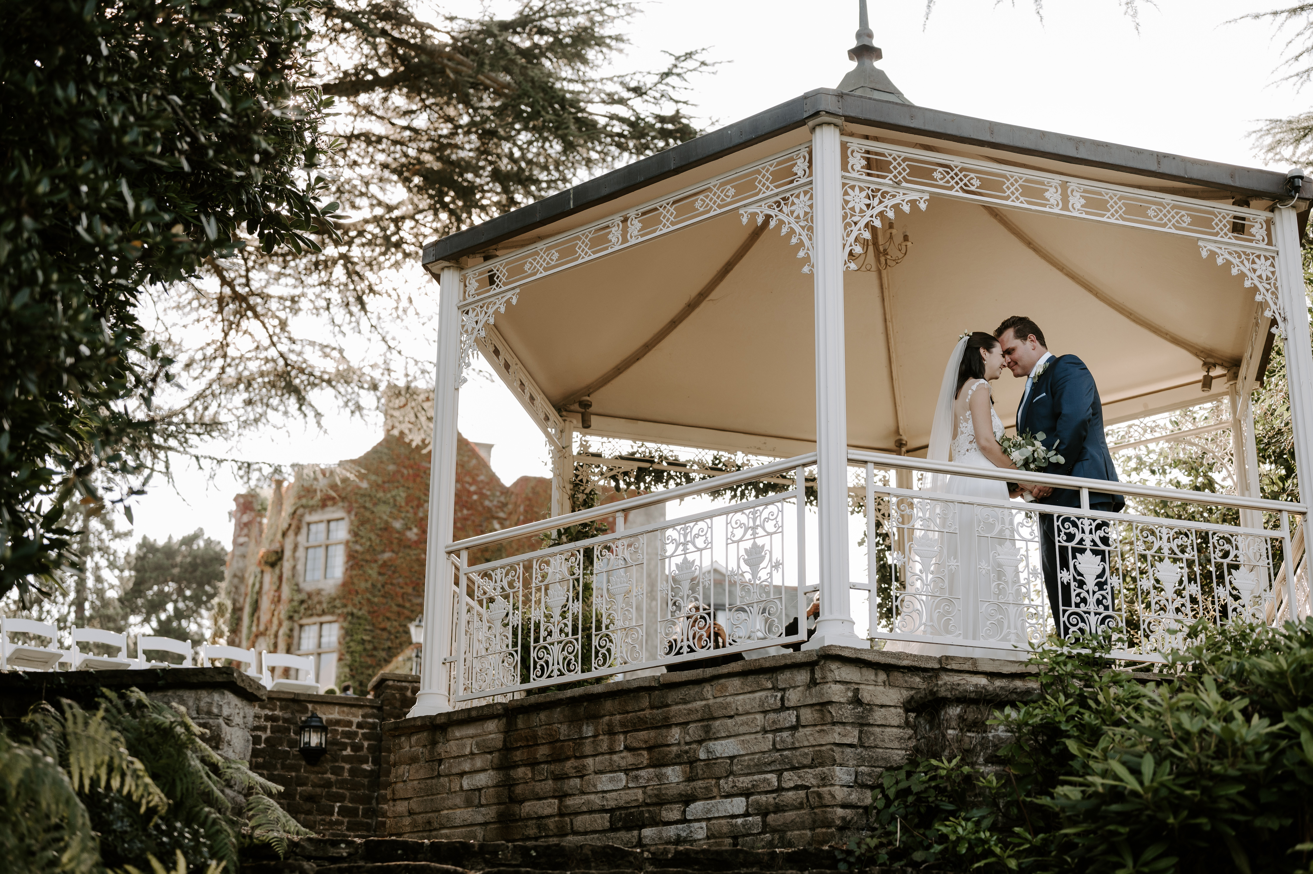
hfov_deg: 39.6
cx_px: 656
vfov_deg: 27.0
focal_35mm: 50
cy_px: 437
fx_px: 1822
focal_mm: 50
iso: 400
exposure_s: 1/1000
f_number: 2.5
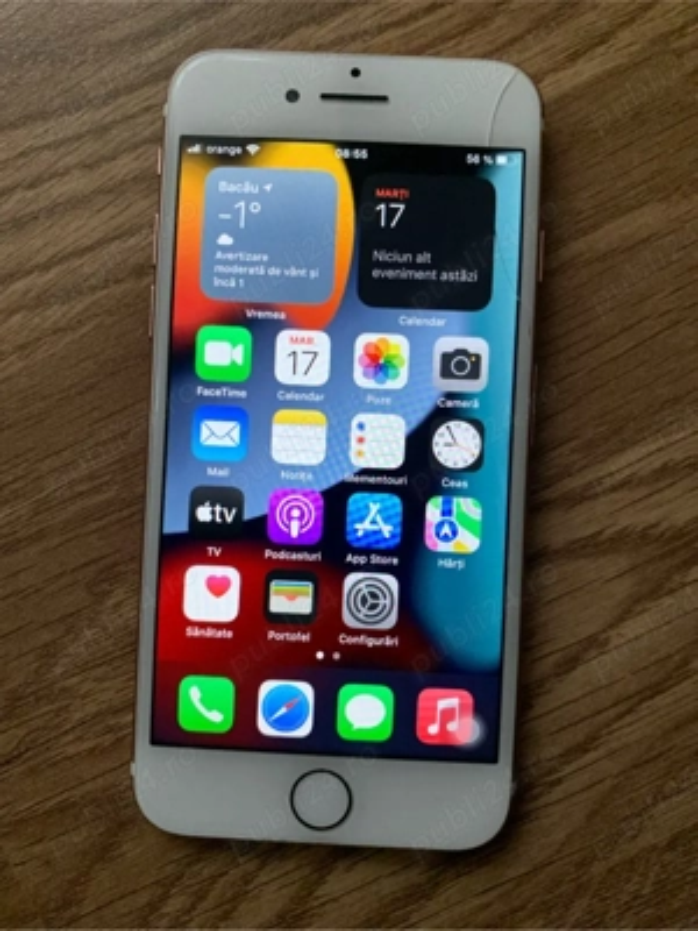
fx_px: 699
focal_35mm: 26
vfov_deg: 67.3
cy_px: 466
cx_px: 349
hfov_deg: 53.1
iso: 400
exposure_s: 1/40
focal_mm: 4.25
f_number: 1.8
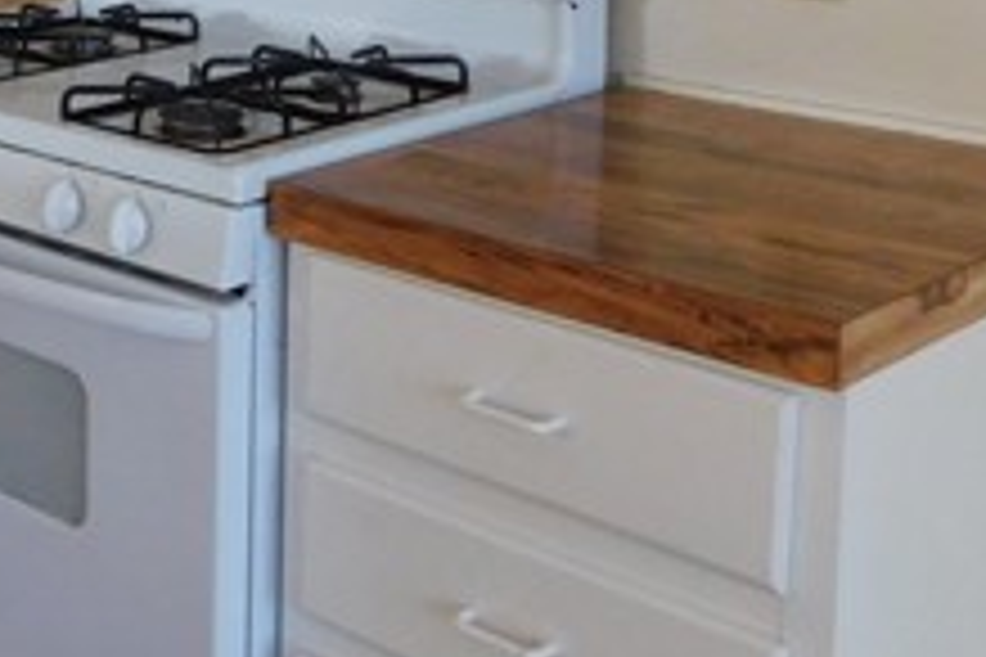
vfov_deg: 18.6
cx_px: -261
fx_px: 1917
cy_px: -94
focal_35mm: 70
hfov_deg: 25.3
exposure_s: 1/30
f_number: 3
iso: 220
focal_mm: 4
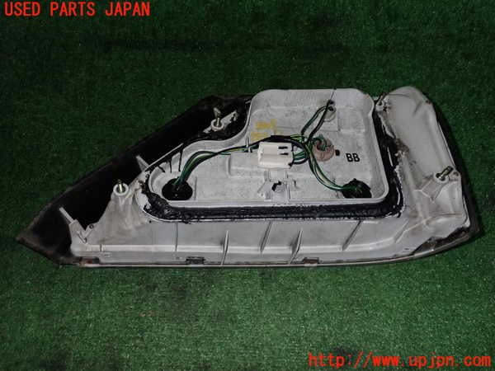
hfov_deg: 60.0
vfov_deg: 46.8
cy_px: 186
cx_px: 248
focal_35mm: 30
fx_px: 429
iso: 250
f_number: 6.3
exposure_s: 1/30
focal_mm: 5.4
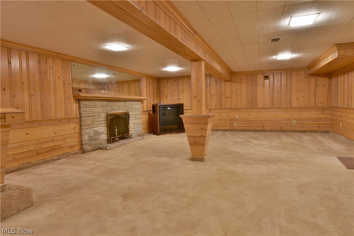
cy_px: 118
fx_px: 206
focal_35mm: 21
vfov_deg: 59.5
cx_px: 177
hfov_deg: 81.2
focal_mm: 14
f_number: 5.6
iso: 200
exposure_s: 1/1.6
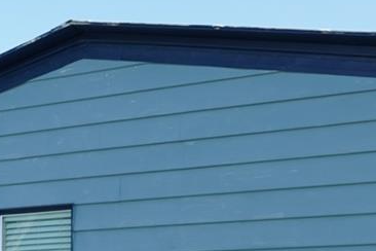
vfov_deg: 11.3
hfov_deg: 17.3
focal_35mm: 118
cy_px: 339
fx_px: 1232
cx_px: 140
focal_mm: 18
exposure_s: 1/250
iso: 100
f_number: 5.6
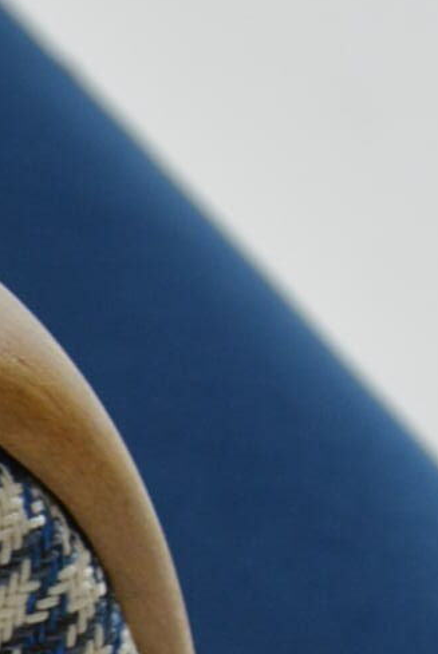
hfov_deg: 3.3
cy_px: 836
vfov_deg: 5.0
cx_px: -421
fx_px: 7522
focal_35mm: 413
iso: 400
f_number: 5
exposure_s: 1/100
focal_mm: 45
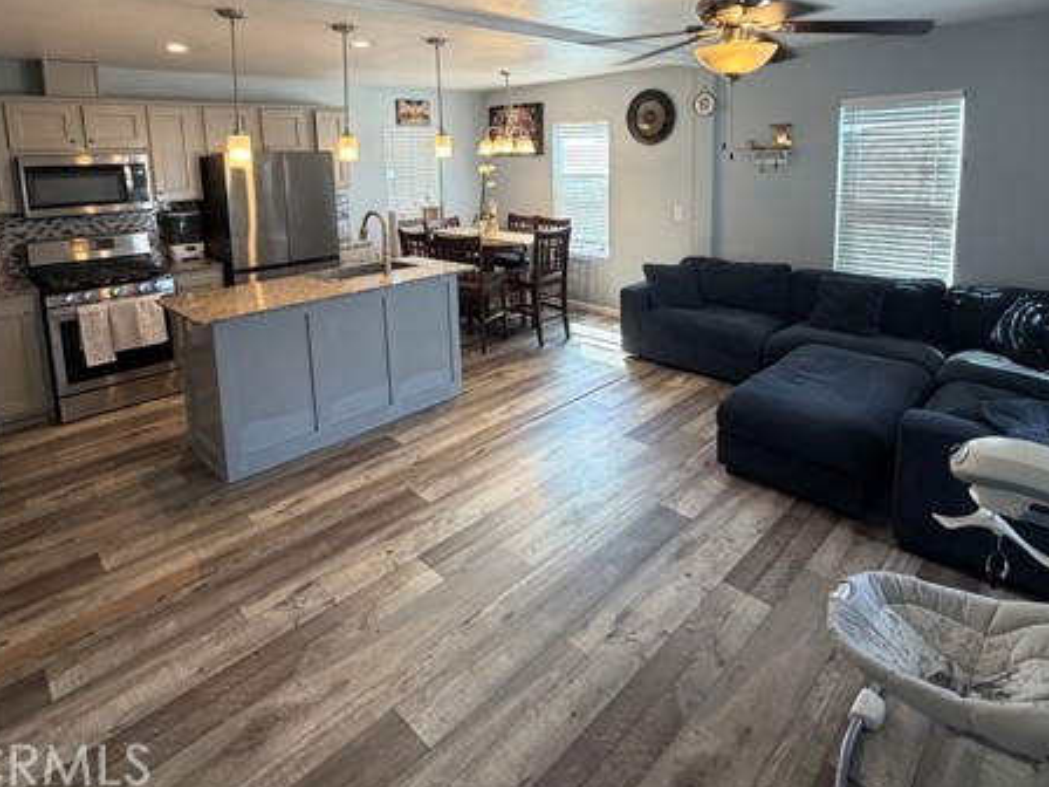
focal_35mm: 20
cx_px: 510
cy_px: 237
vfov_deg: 63.6
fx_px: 606
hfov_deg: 81.7
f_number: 2.2
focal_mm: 2.22
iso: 250
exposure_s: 1/120
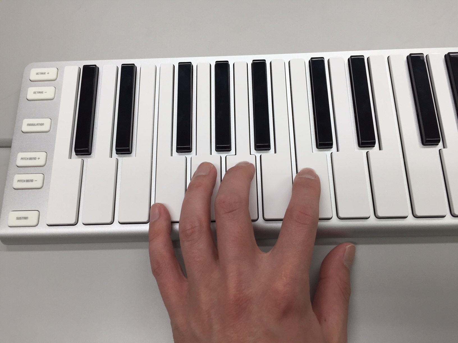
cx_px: 229
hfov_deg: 61.7
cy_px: 172
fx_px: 384
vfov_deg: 48.2
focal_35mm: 29
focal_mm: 4.15
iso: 50
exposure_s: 1/100
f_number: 2.2
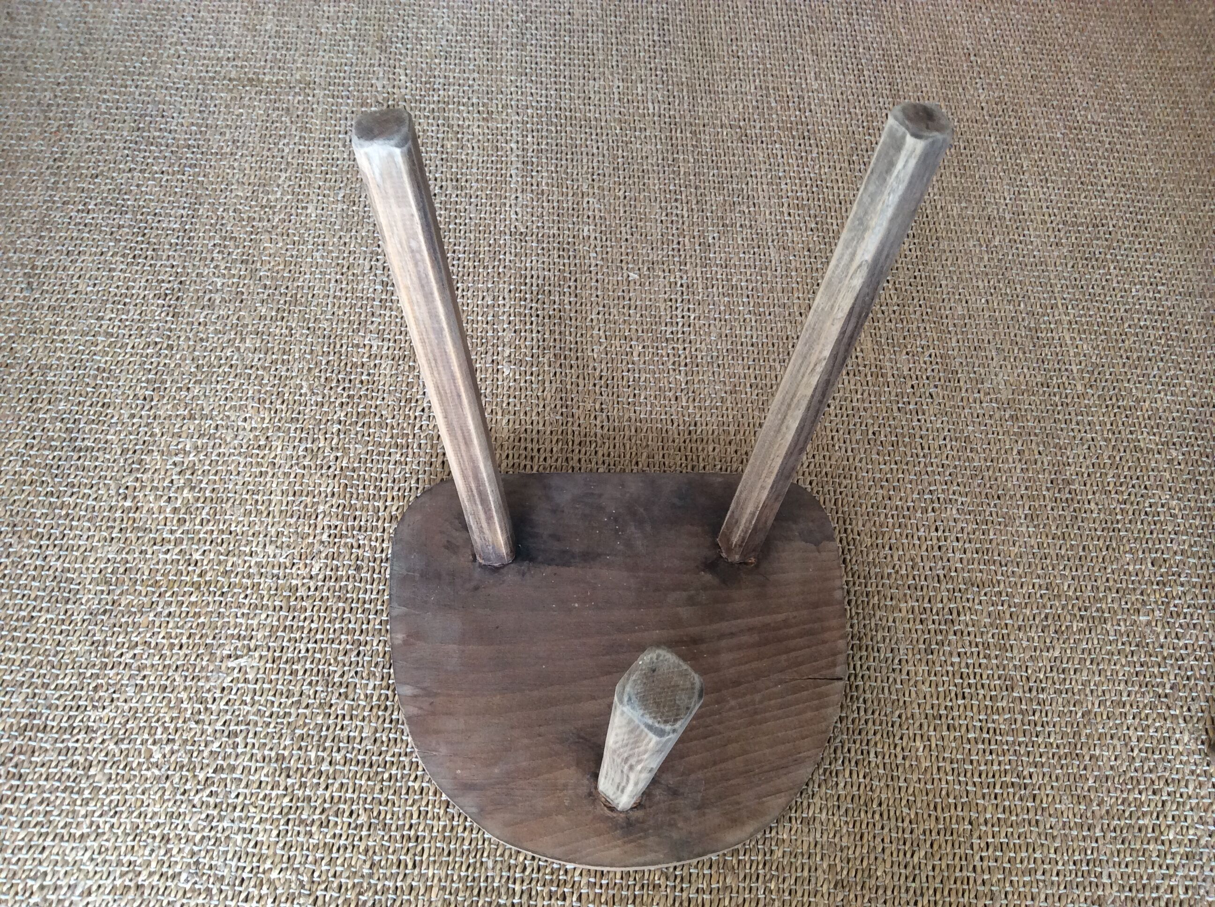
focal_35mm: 32
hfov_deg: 56.9
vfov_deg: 44.1
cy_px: 454
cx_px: 608
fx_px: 1122
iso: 64
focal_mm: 3.3
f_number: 2.4
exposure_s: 1/25
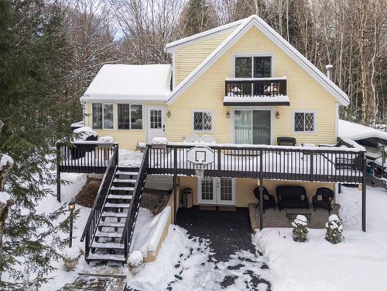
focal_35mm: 24
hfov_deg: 71.6
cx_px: 194
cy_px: 146
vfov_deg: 56.8
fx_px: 268
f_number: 1.7
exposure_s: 1/1250
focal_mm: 6.72
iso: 150
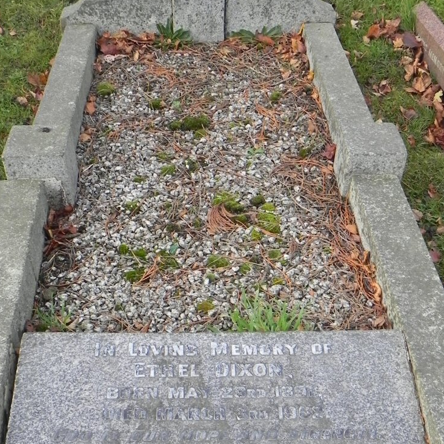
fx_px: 682
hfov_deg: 36.0
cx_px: 209
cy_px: 303
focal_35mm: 47
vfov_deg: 35.6
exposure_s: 1/143
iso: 160
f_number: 4.5
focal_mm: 4.6
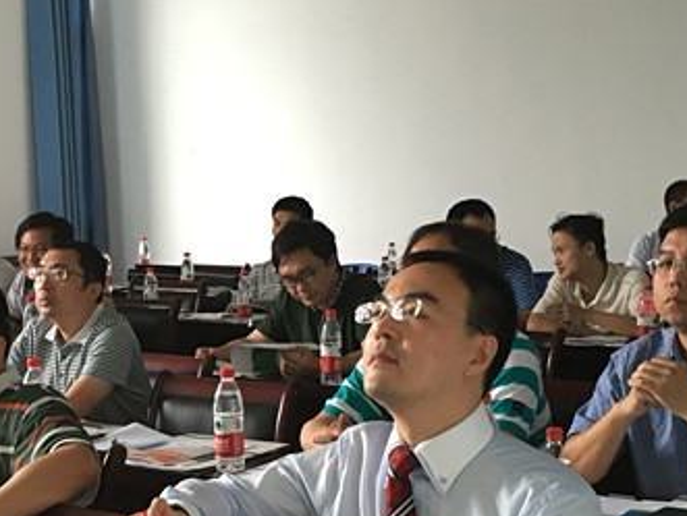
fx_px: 1391
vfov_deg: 20.7
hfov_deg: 27.5
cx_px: 214
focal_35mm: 70
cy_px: 433
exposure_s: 1/17
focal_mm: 4.15
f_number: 2.2
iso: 80
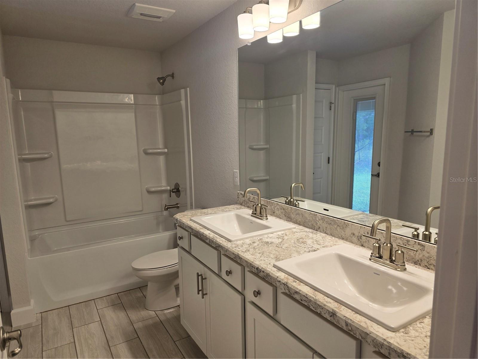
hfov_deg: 73.9
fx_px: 318
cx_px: 239
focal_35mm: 23
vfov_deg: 58.9
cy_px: 180
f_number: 1.7
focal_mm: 6.3
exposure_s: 1/120
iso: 40
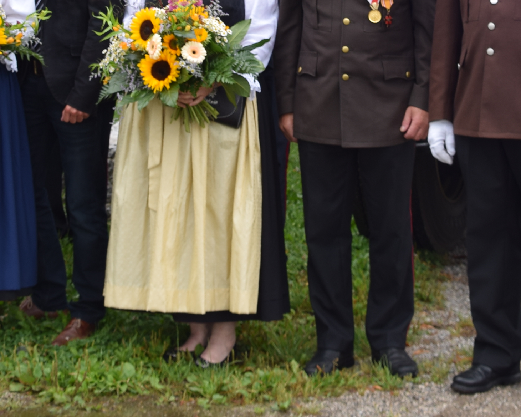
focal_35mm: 130
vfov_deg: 11.7
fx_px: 2005
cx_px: 304
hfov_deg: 14.8
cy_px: -62
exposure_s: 1/160
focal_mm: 30
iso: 100
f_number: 6.3
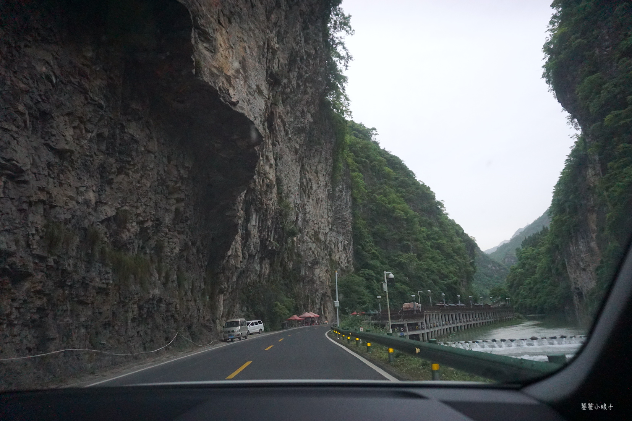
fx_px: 421
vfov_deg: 53.1
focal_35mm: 24
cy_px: 210
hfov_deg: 73.8
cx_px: 316
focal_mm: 16
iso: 3200
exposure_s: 1/1250
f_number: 3.5
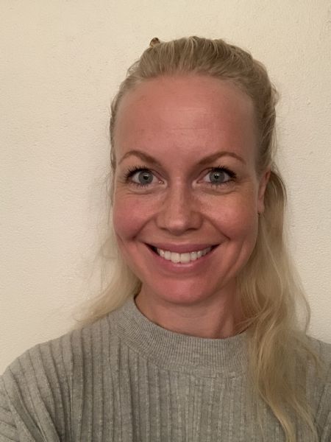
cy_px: 221
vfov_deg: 56.8
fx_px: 408
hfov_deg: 44.2
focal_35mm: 32
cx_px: 166
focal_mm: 2.87
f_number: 2.2
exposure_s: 1/30
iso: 400
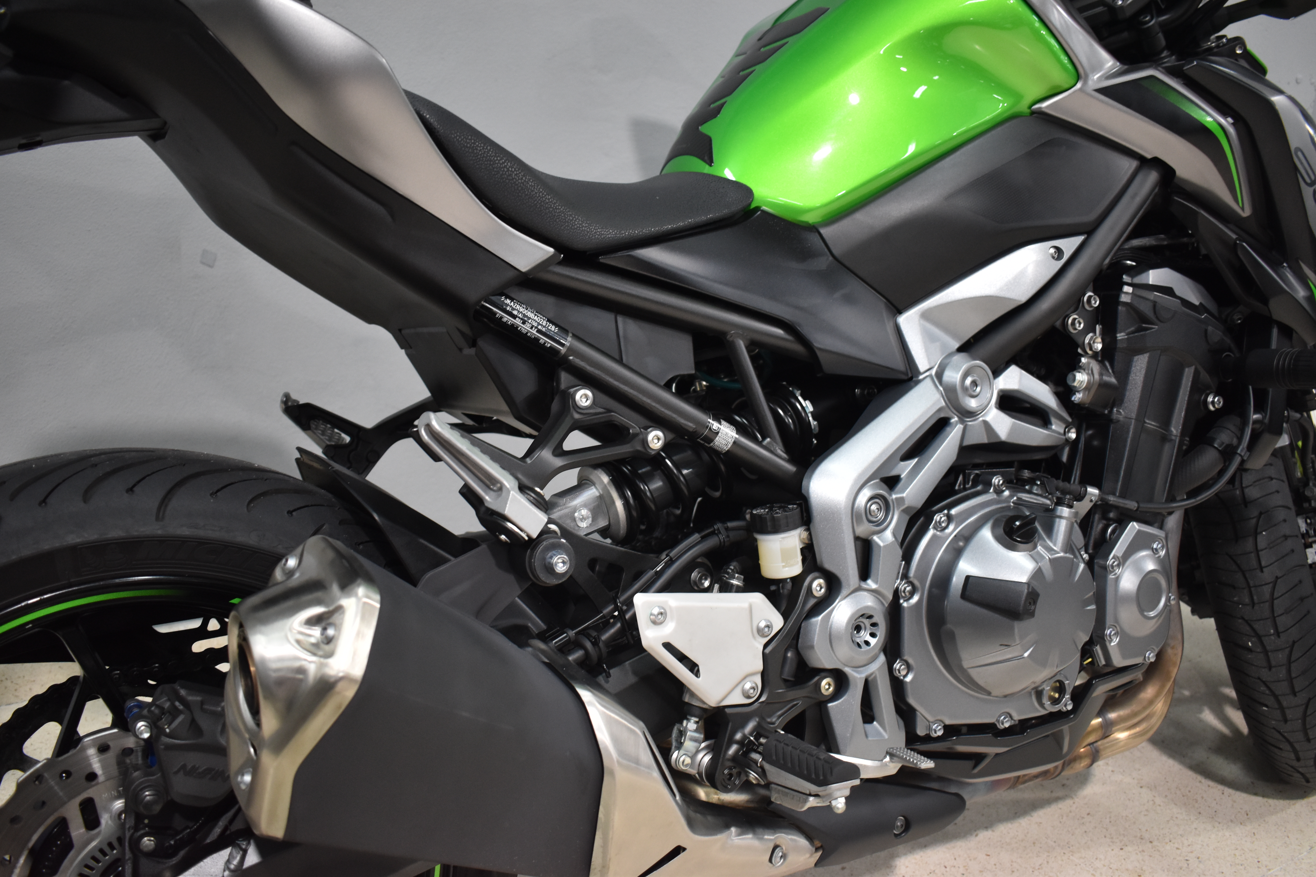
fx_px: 1206
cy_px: 438
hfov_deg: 57.2
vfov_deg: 40.0
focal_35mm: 33
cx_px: 658
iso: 800
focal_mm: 22
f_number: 3.8
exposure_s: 1/50
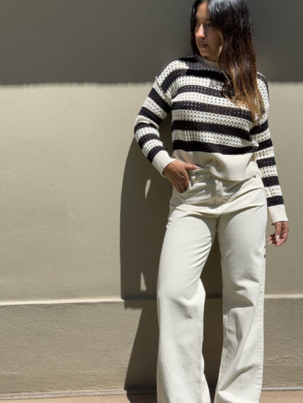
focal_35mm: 56
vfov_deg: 34.3
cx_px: 166
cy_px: 184
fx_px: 654
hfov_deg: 26.1
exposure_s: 1/4329
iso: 80
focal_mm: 6.76
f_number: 1.78
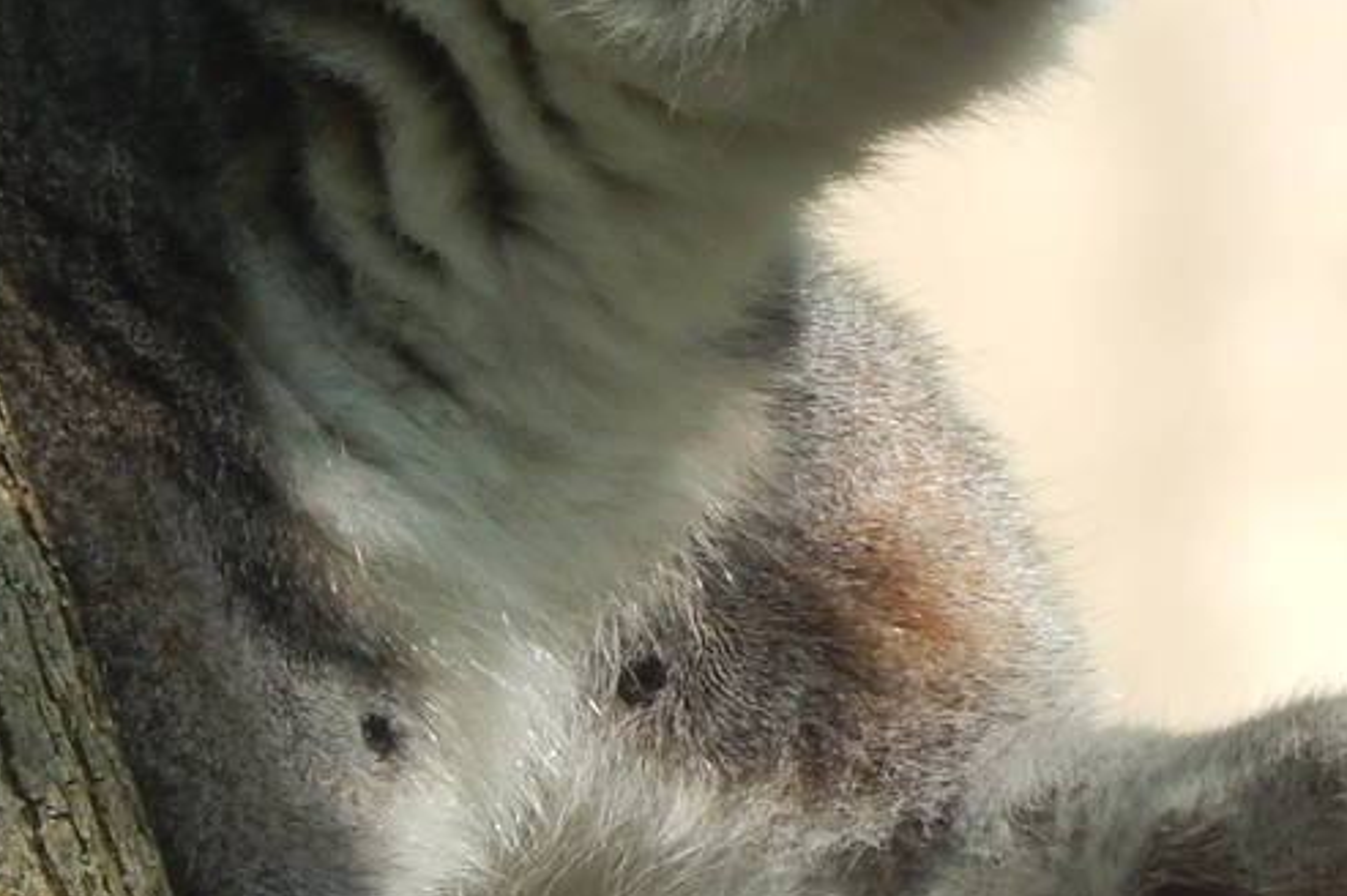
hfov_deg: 1.0
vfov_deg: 0.7
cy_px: 585
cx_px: 265
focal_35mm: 2037
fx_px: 76164
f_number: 5.8
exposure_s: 1/125
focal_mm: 107.1
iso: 140
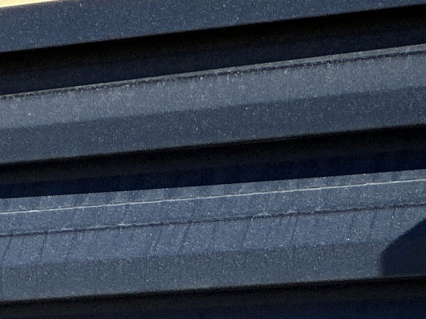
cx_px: 73
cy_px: 702
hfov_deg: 4.5
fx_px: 5366
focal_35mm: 436
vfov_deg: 3.4
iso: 32
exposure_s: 1/809
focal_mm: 9
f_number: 2.8
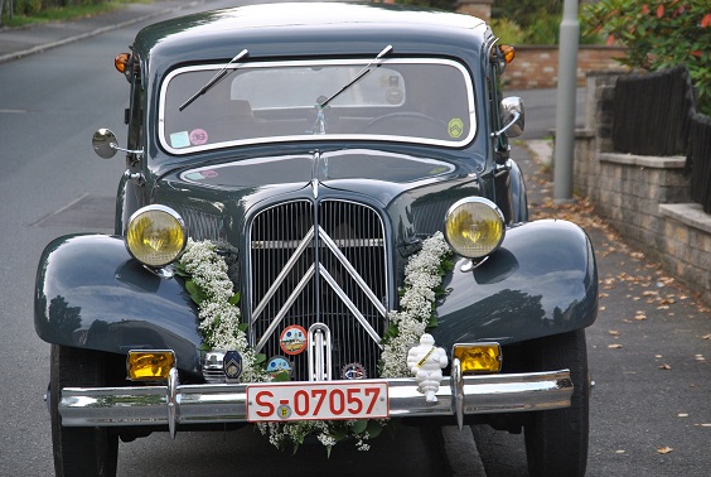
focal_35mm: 170
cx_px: 350
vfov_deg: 8.1
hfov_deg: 12.1
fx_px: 3363
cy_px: 237
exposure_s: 1/125
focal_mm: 110
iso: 220
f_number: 5.3
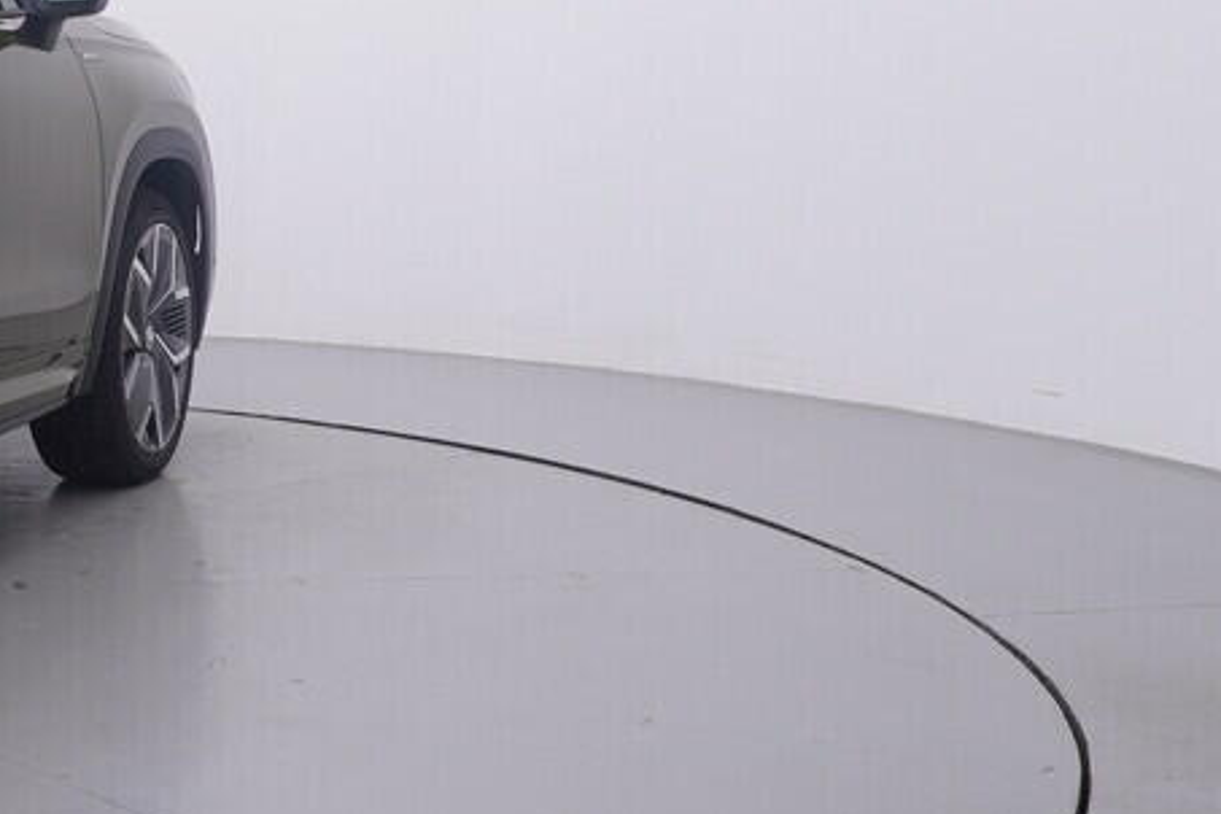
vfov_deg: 19.0
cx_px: -391
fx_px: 2428
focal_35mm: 72
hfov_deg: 24.4
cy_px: 272
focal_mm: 15
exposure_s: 1/80
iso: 200
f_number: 5
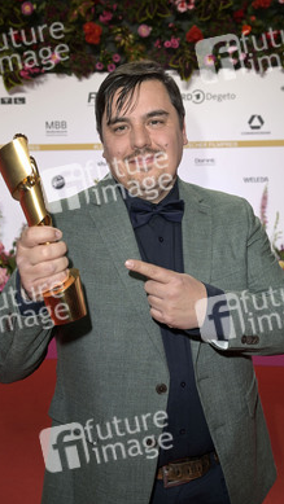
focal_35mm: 43
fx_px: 575
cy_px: 247
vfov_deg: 47.3
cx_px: 144
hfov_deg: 27.7
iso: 800
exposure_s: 1/250
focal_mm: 40
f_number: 5.6
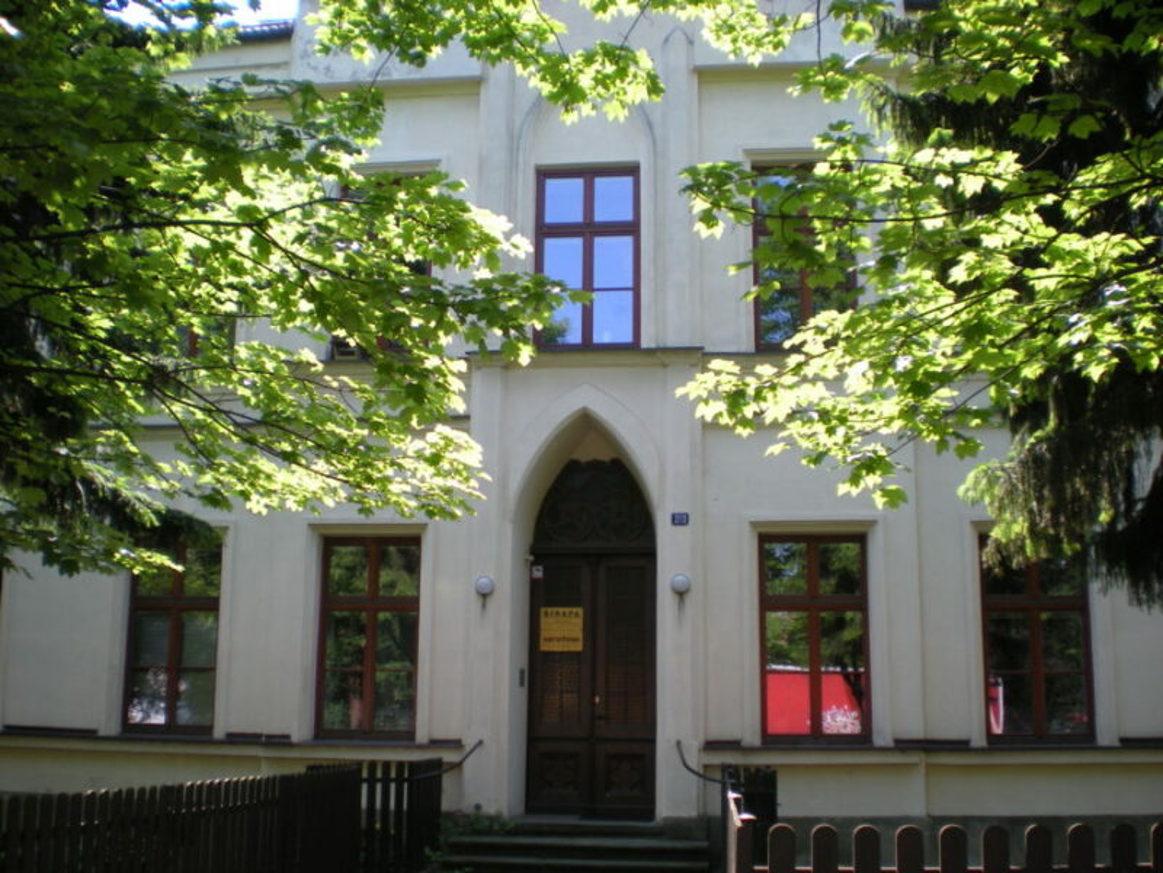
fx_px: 1277
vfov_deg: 37.7
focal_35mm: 38
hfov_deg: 49.0
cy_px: 436
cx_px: 582
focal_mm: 6.3
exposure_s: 1/157
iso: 64
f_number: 3.1
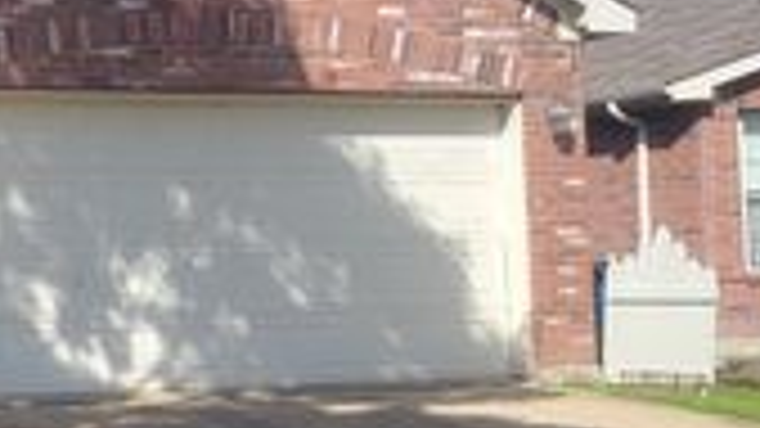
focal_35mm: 84
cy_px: 160
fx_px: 1693
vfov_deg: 14.4
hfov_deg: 22.9
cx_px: -189
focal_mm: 5.4
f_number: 1.8
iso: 40
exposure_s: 1/1307
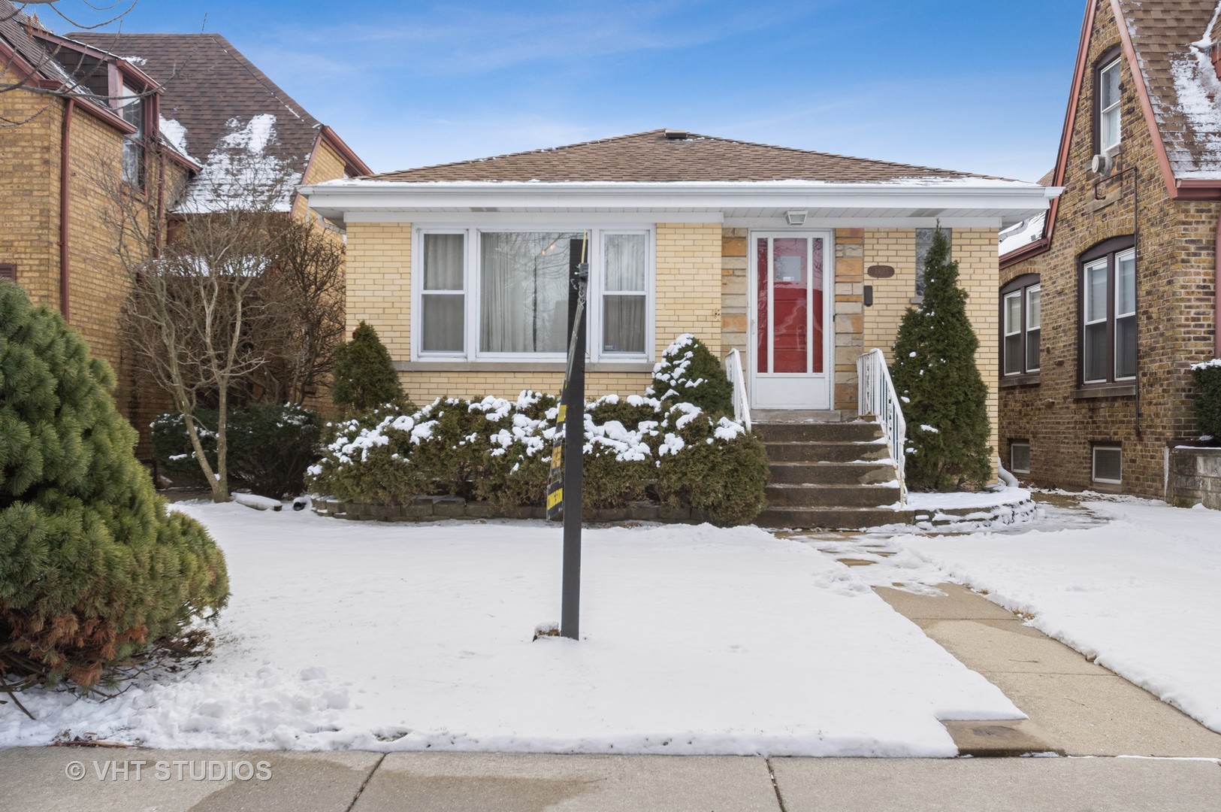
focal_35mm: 15
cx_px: 610
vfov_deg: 77.2
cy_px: 406
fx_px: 508
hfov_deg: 100.4
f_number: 10
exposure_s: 1/125
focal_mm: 10
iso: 200
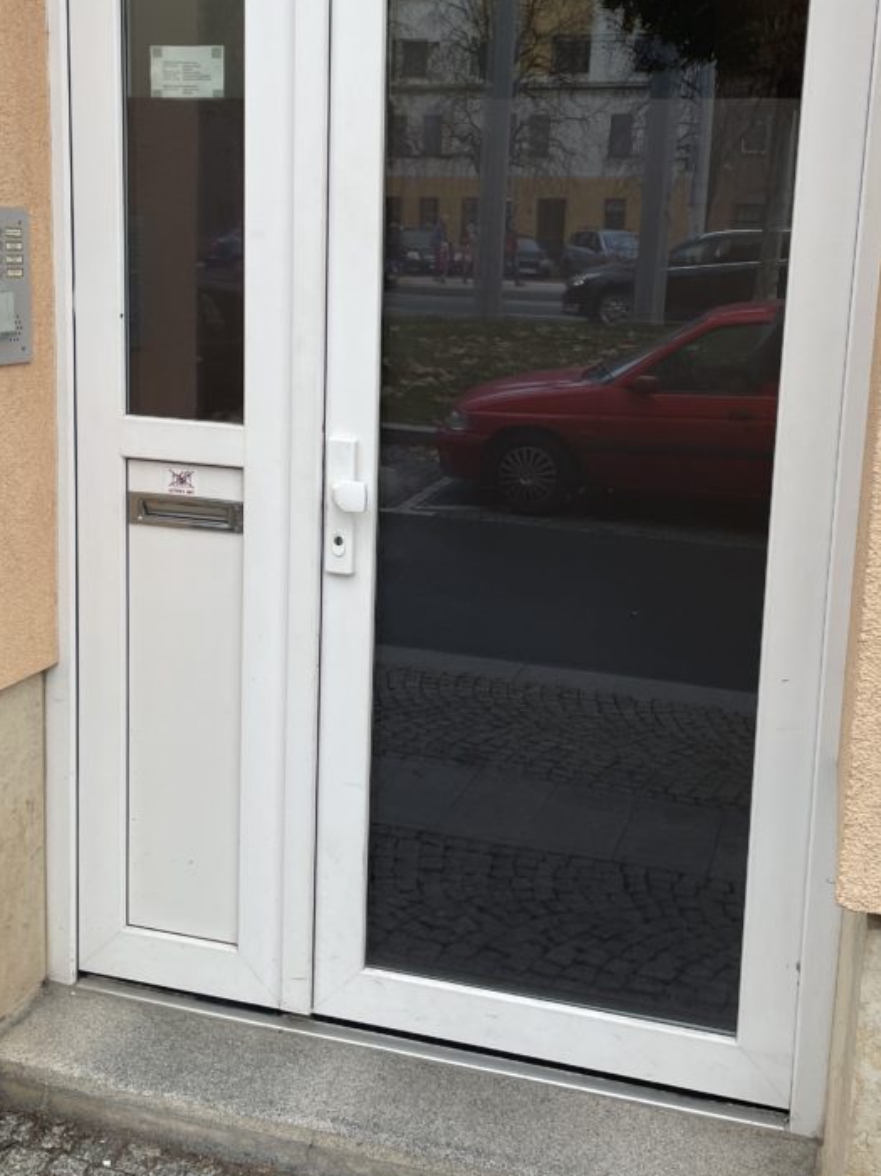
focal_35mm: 38
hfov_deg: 37.7
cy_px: 473
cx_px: 480
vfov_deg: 48.7
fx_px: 1291
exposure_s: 1/309
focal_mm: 4.2
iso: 32
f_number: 1.6
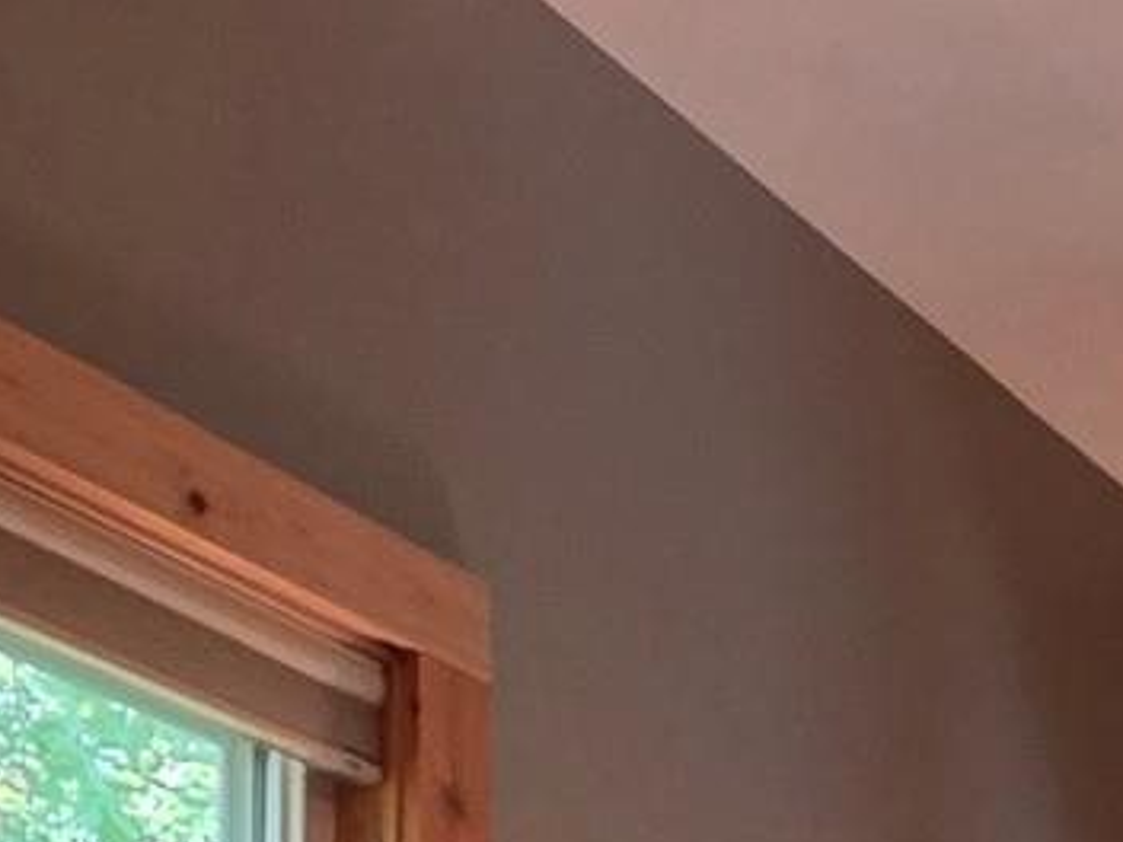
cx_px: 1200
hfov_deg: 22.1
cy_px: 1745
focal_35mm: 84
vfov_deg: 14.3
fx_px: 2725
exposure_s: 1/60
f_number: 1.9
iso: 320
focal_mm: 2.2
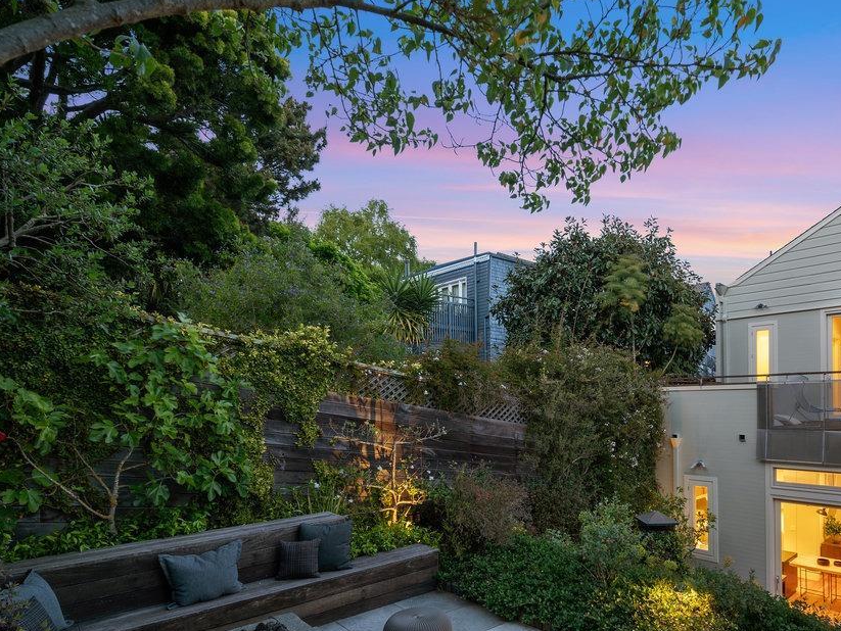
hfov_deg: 77.0
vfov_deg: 62.8
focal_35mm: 21
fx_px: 510
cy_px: 387
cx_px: 544
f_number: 9
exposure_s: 1.6
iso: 400
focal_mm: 15
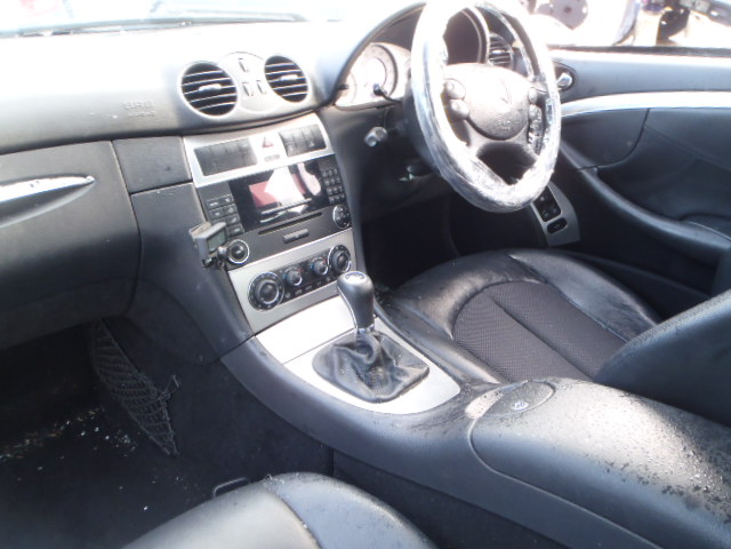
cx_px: 366
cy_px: 274
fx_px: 591
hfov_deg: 63.4
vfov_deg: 49.7
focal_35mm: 28
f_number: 3.5
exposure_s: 1/13
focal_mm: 5
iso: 200
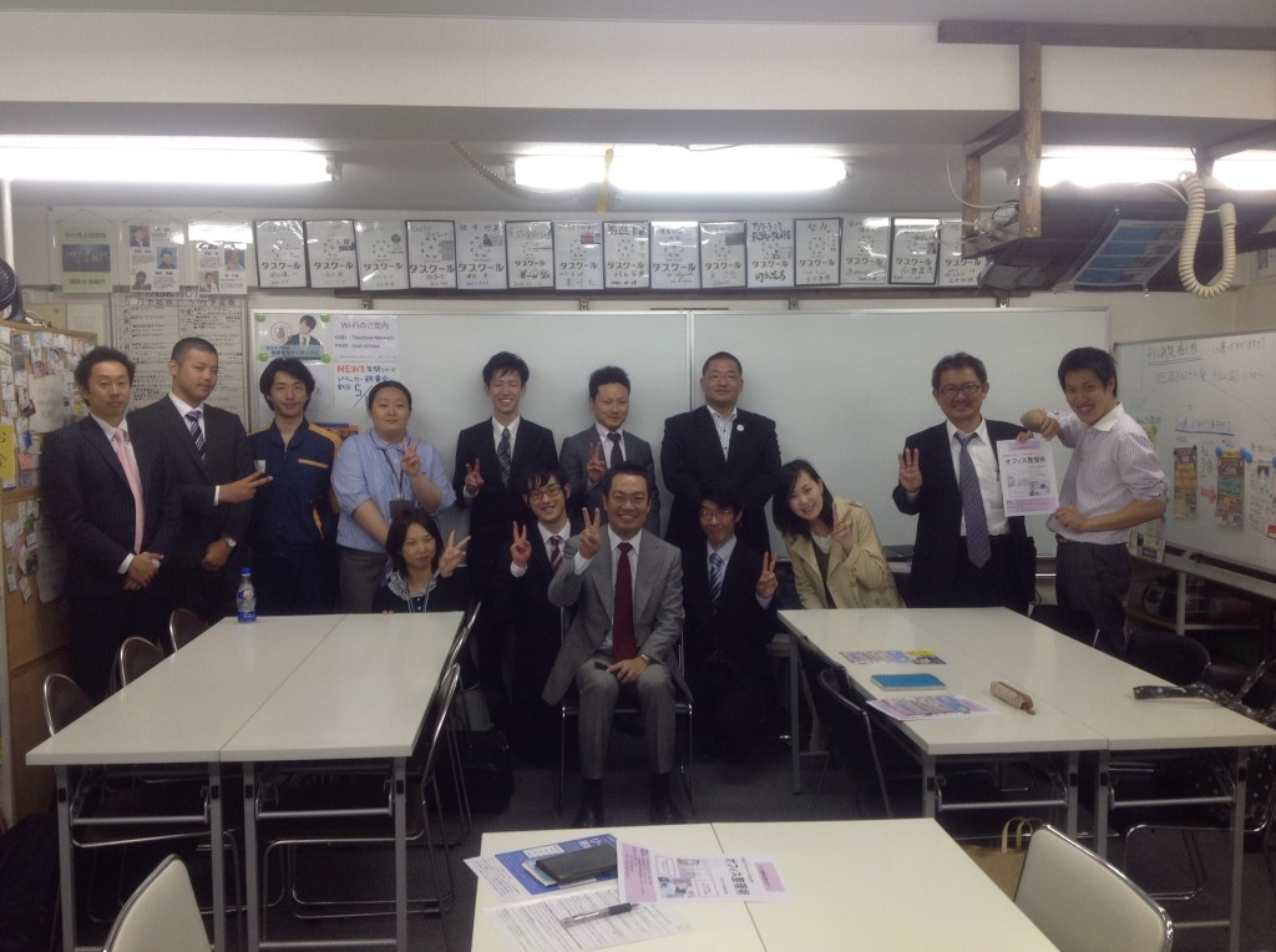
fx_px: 1288
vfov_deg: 40.6
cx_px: 638
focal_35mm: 35
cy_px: 476
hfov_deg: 52.7
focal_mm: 4.28
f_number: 2.4
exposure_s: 1/60
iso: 80
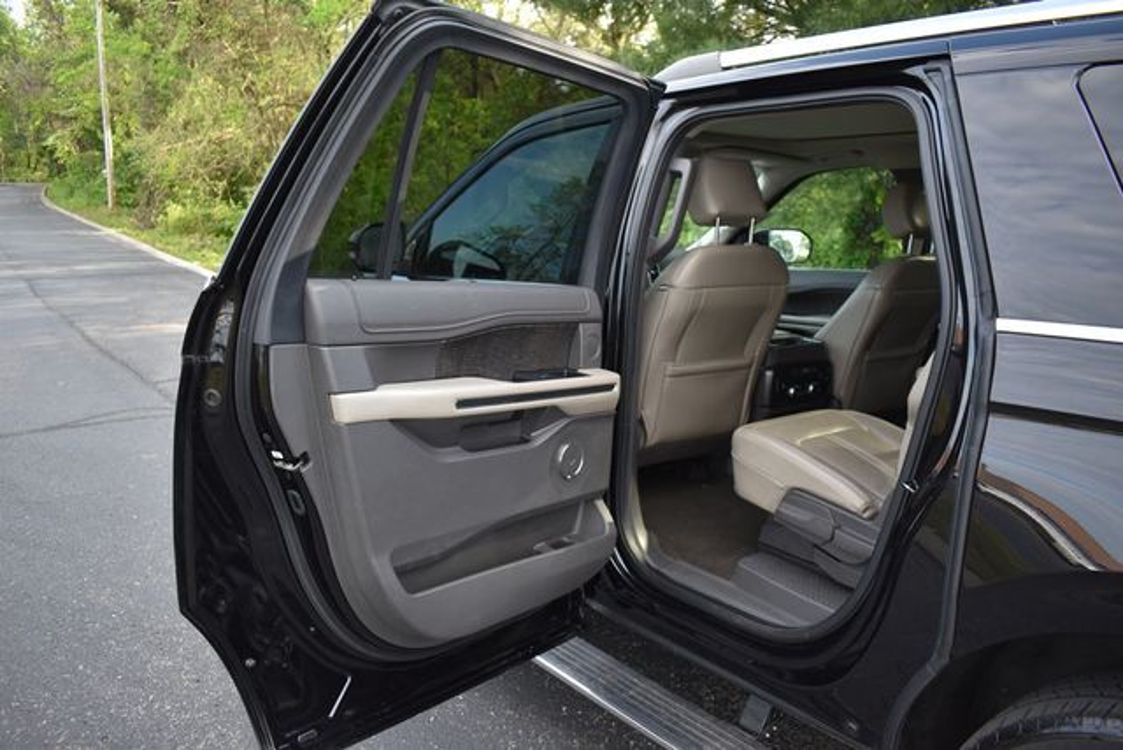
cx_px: 562
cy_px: 375
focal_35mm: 27
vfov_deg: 48.0
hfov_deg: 67.4
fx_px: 842
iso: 400
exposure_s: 1/250
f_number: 4
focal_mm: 18
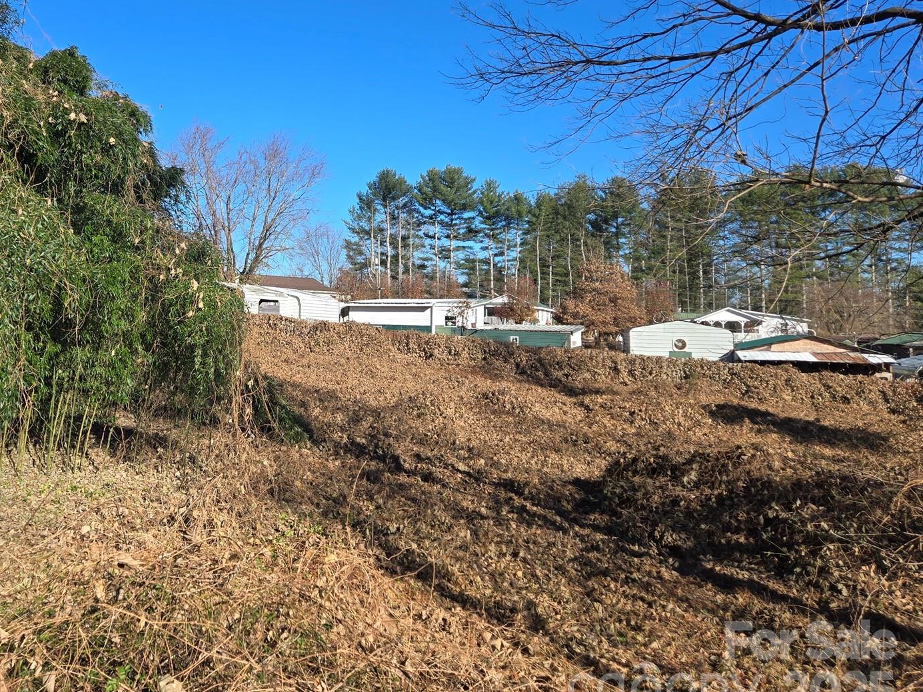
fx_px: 907
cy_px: 234
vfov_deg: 41.3
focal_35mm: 34
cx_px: 263
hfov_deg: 52.2
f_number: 1.8
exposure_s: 1/1252
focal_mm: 5.4
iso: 25
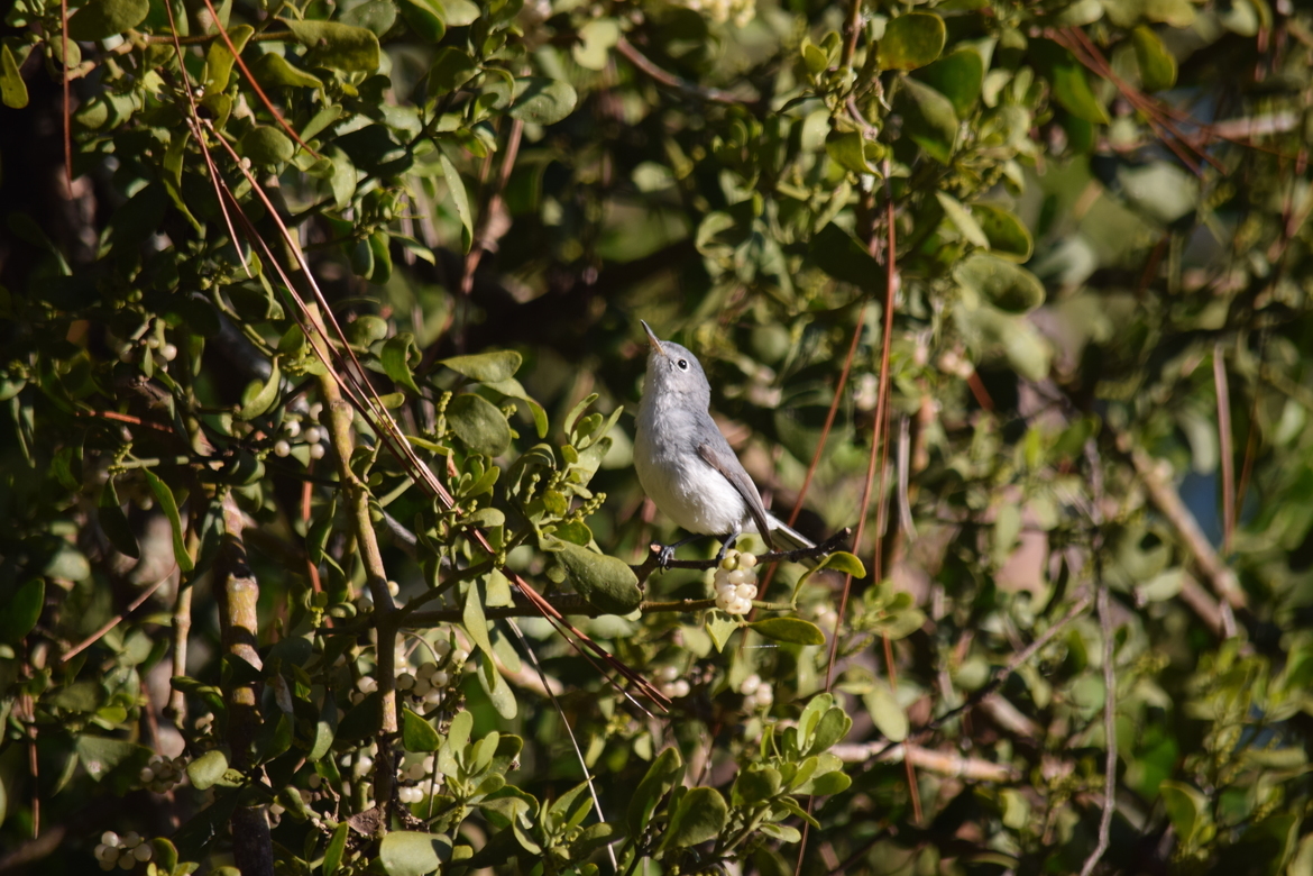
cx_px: 656
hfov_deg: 4.6
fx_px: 16411
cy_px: 438
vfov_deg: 3.1
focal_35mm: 450
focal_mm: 300
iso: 280
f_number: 5.6
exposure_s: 1/500
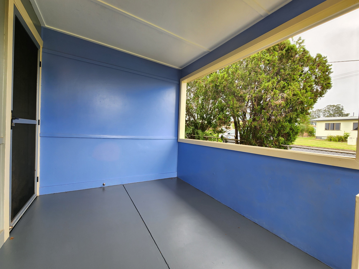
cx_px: 180
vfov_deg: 89.9
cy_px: 134
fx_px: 135
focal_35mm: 13
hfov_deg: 106.2
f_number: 2.2
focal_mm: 2.2
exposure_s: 1/100
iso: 50
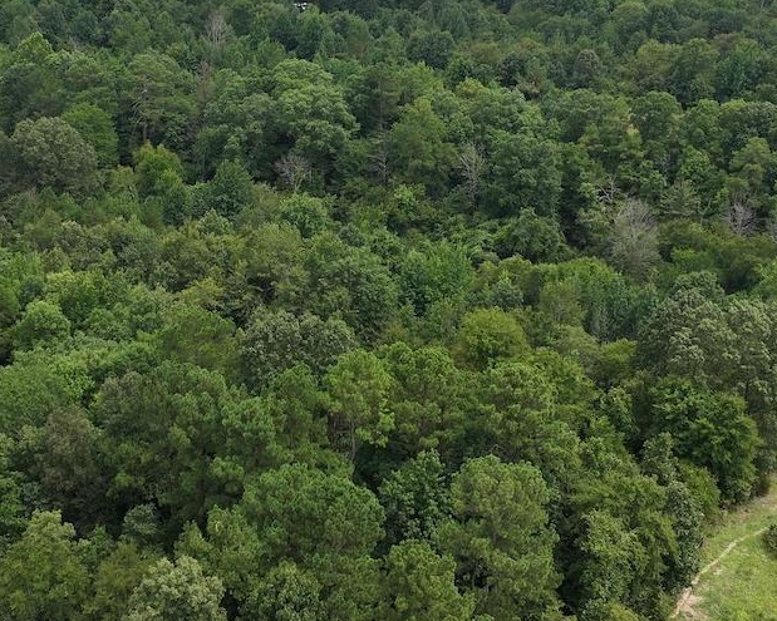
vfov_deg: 28.5
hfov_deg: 35.1
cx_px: 272
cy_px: 229
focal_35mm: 53
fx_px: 1219
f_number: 2.8
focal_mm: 12.29
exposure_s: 1/1600
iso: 110
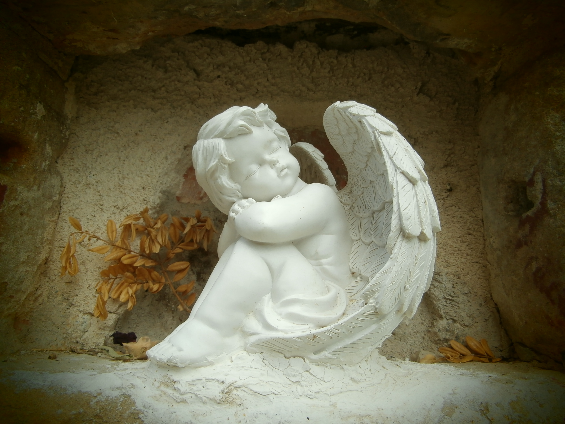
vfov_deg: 56.8
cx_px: 282
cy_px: 212
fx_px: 392
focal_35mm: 24
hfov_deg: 71.6
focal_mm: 4.2
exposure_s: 1/200
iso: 100
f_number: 3
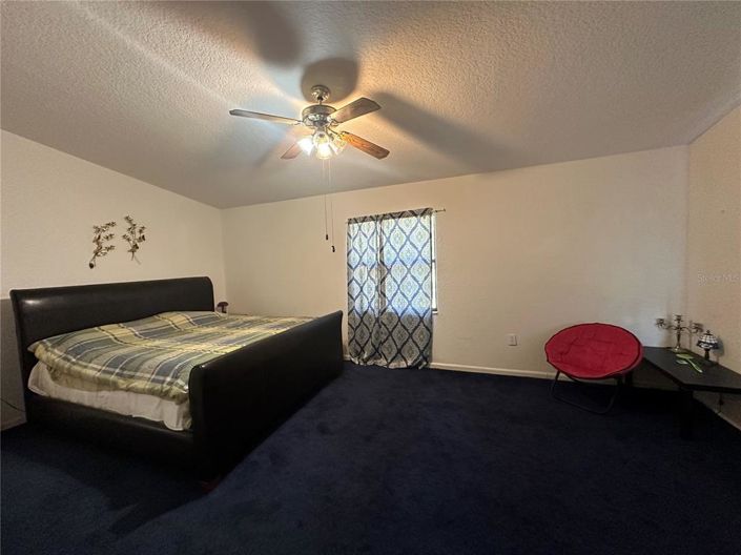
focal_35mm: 14
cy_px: 278
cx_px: 370
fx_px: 300
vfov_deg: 85.6
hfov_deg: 102.1
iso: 500
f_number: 2.2
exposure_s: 1/60
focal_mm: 2.22
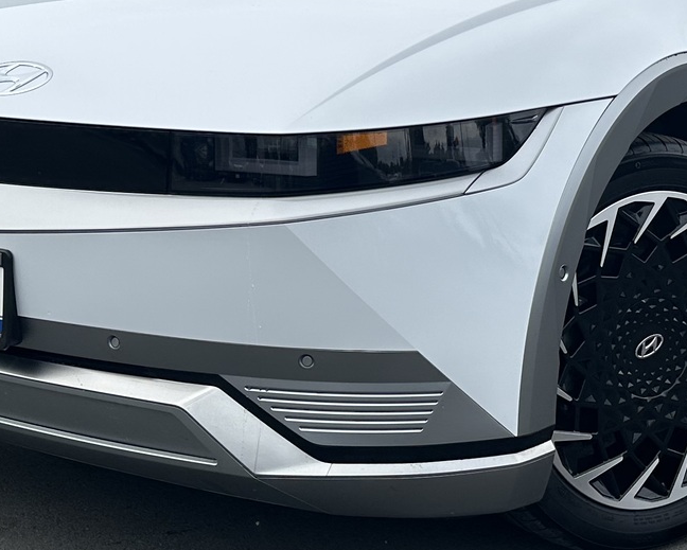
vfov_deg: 20.2
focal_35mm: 74
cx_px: 446
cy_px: 23
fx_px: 1505
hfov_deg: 25.6
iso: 80
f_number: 1.78
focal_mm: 6.86
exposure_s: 1/1721
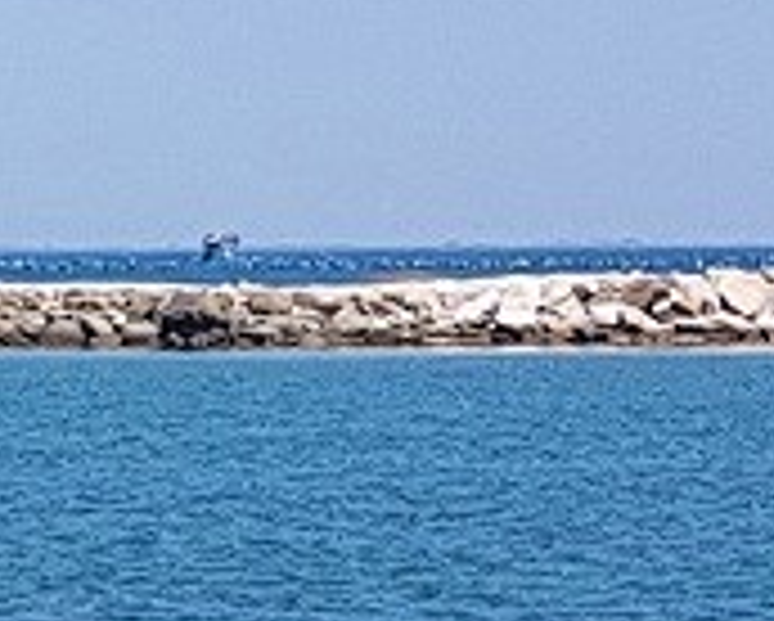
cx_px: -900
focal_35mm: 118
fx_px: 2706
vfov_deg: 12.8
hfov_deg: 13.3
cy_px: -122
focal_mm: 4.2
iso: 40
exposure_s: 1/2744
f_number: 1.7
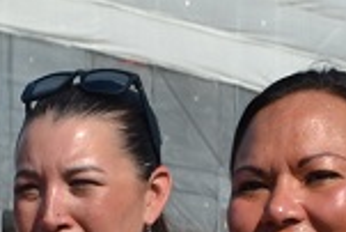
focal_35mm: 310
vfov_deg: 4.3
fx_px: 2982
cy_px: 680
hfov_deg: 6.3
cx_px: -568
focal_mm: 26
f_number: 8
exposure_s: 1/250
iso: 100
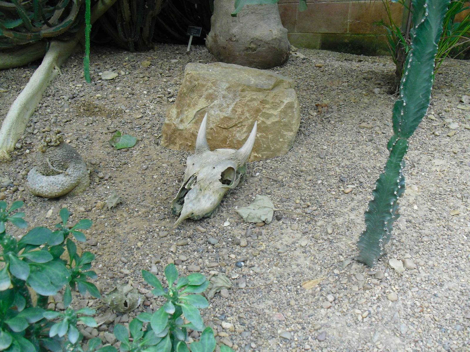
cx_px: 235
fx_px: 489
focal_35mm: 36
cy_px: 176
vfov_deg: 39.7
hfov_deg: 51.4
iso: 200
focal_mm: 6.3
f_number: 3.1
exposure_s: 1/125
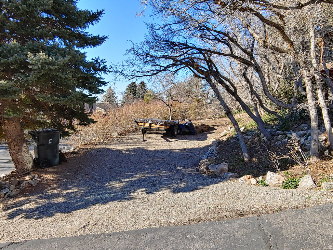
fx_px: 240
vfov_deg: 54.9
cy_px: 125
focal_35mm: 25
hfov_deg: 69.4
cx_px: 166
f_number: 1.9
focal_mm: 2.18
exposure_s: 1/386
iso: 50
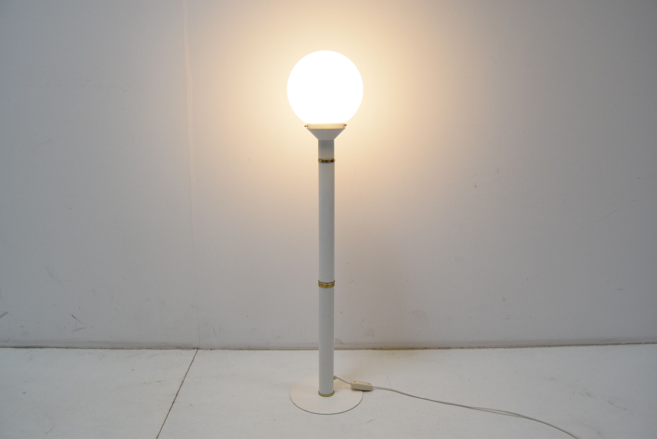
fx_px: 493
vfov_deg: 48.0
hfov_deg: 67.3
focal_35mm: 27
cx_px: 328
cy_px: 220
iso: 1600
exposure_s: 1/100
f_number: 5
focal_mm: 18
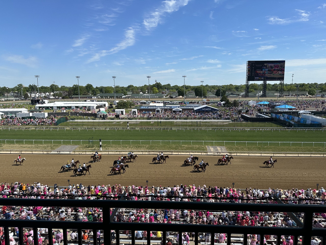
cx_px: 163
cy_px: 122
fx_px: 226
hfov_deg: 71.6
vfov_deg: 56.8
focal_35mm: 24
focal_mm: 6.86
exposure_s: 1/5000
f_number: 1.78
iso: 80
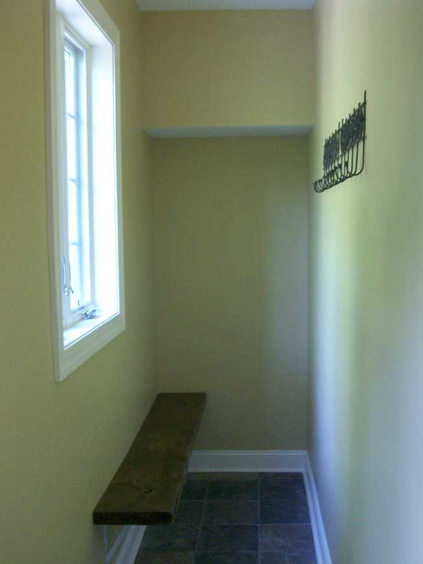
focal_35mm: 39
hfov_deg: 36.8
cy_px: 310
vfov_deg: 47.8
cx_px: 233
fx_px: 635
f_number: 2.8
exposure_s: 1/8
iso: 183
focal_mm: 5.7
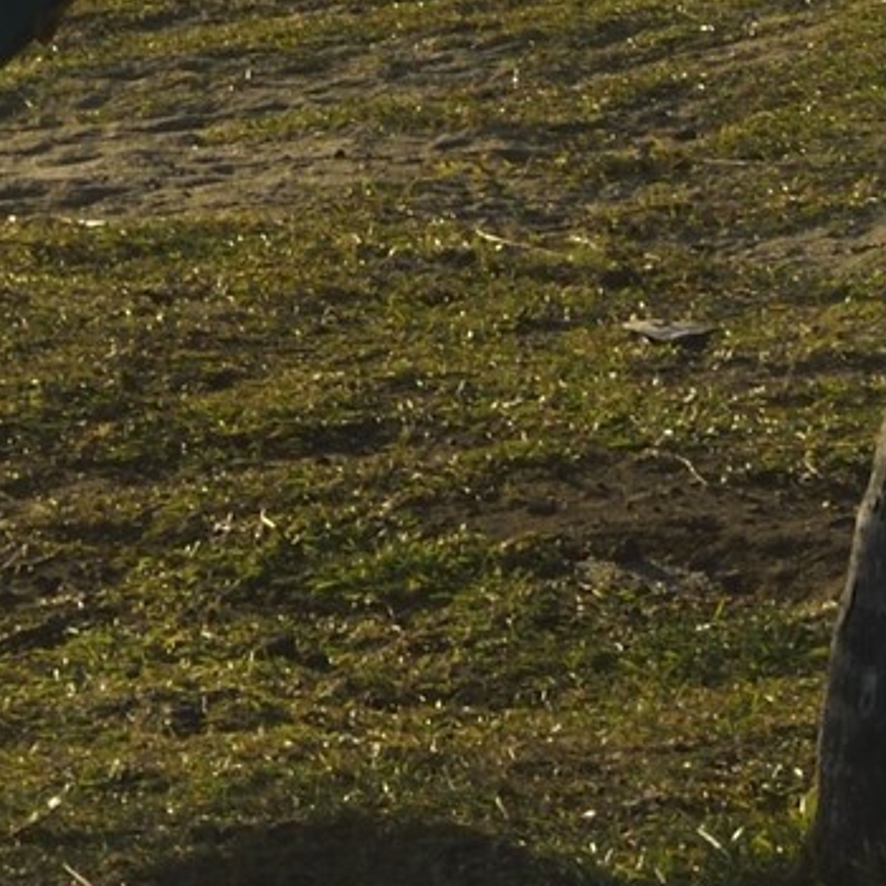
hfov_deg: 6.1
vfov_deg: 5.8
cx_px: -749
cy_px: -1742
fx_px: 8108
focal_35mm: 280
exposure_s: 1/250
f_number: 18
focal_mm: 48
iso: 200
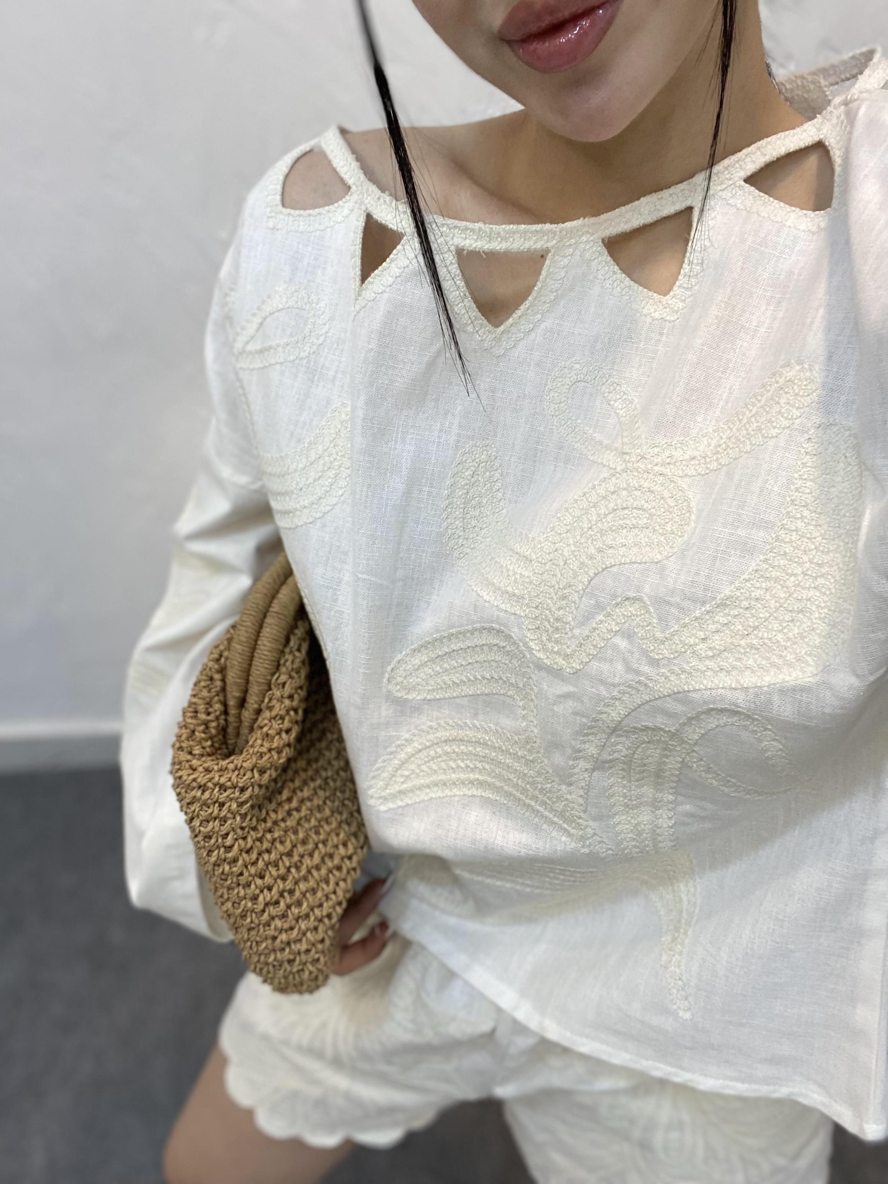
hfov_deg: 46.8
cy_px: 592
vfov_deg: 60.0
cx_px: 444
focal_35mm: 30
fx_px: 1026
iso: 100
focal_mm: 2.71
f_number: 2.2
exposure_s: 1/114
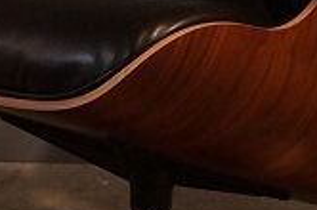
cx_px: -112
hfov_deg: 10.3
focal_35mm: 196
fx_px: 1723
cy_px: 66
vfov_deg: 7.0
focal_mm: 22
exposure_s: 1/30
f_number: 4.5
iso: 1600
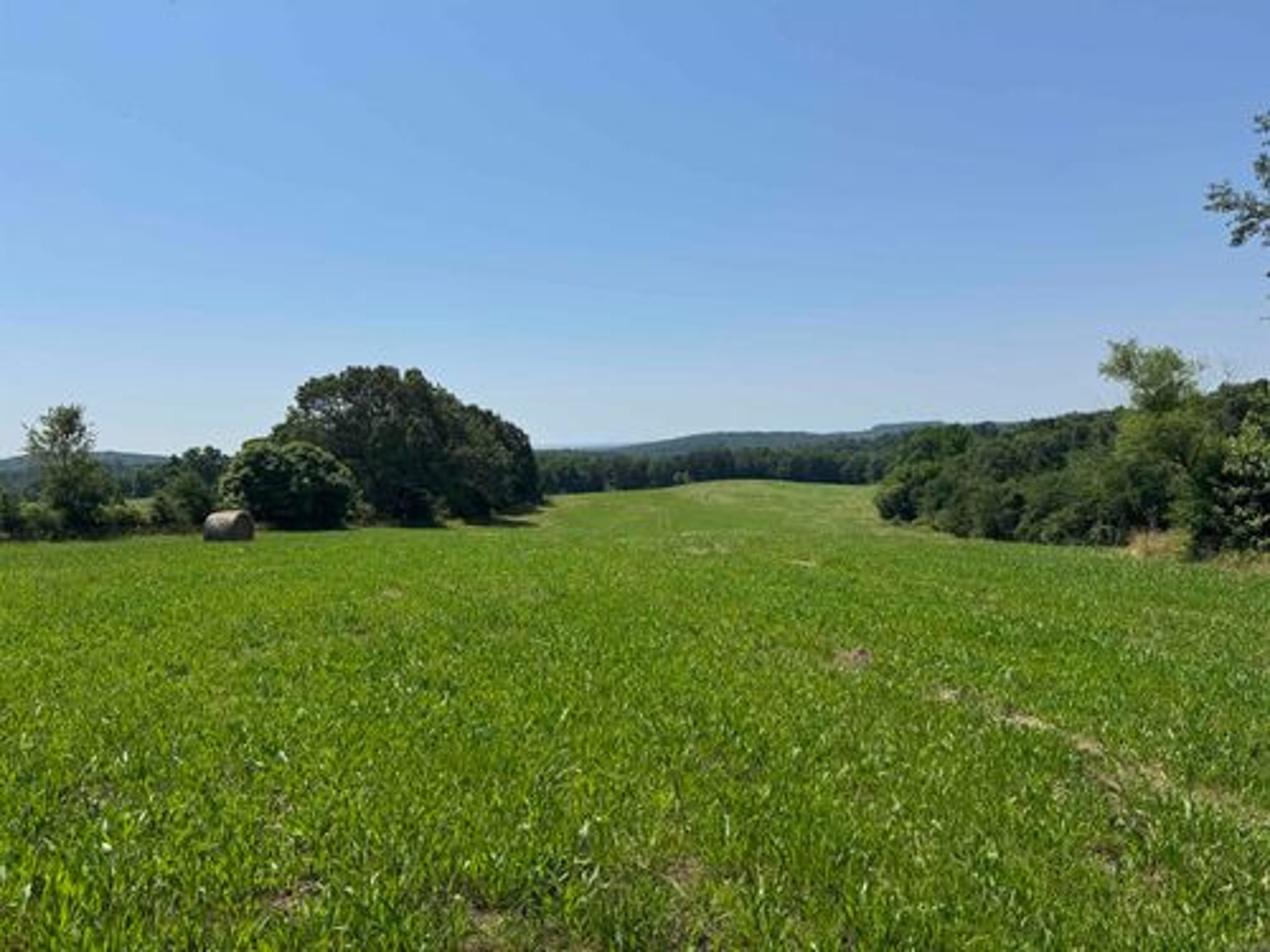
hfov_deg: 71.6
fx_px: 881
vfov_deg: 56.8
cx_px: 635
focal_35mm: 24
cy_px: 476
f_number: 1.78
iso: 80
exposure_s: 1/7092
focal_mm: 6.76
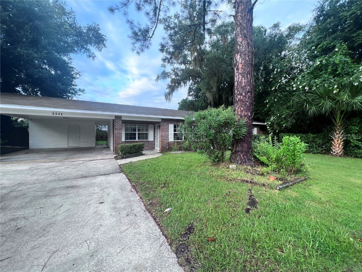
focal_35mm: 13
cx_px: 181
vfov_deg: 89.9
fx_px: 136
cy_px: 136
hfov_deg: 106.2
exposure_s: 1/99
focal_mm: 1.57
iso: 64
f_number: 1.8
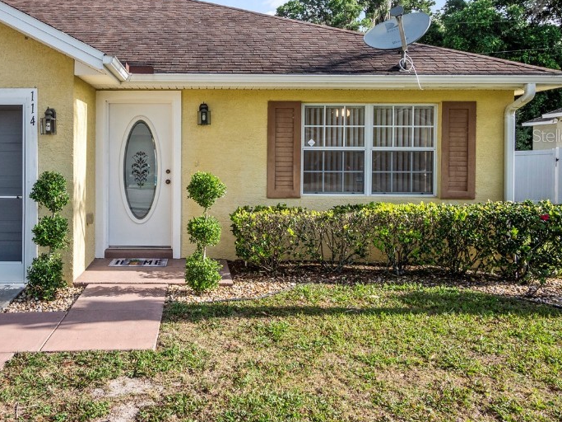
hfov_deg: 58.6
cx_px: 188
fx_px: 487
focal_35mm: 30
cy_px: 135
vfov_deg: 45.9
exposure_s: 1/400
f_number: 7.1
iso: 200
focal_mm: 10
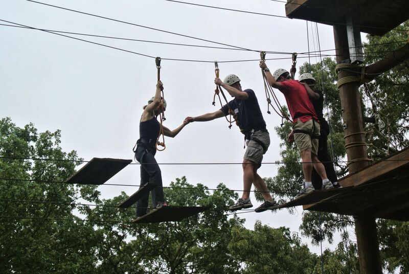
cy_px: 137
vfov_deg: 16.9
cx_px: 204
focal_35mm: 81
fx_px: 922
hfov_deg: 25.0
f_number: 5.6
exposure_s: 1/125
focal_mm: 30
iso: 100
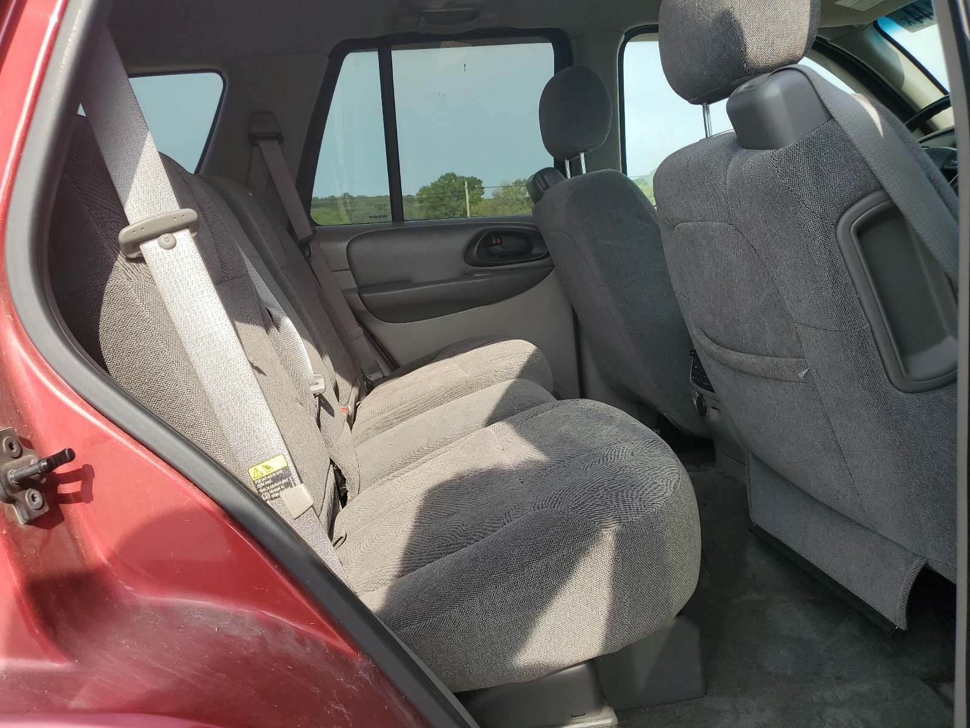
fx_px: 729
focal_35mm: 26
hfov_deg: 67.3
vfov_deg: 53.1
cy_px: 364
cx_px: 485
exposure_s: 1/1111
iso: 50
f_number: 1.5
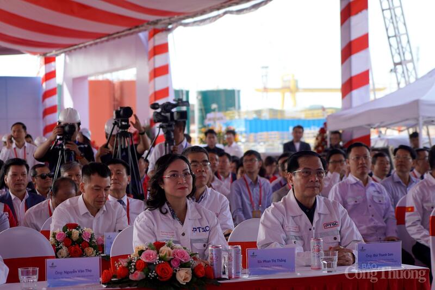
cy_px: 145
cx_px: 218
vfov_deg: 13.0
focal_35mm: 105
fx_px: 1268
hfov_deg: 19.5
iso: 100
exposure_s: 1/200
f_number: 4
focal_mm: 70
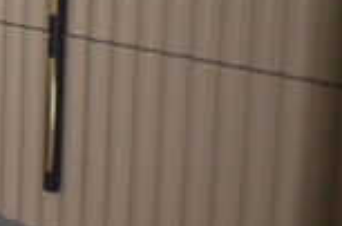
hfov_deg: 15.8
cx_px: -453
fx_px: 672
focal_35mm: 71
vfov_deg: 17.6
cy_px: -85
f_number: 4
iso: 1600
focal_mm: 10
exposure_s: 1/60
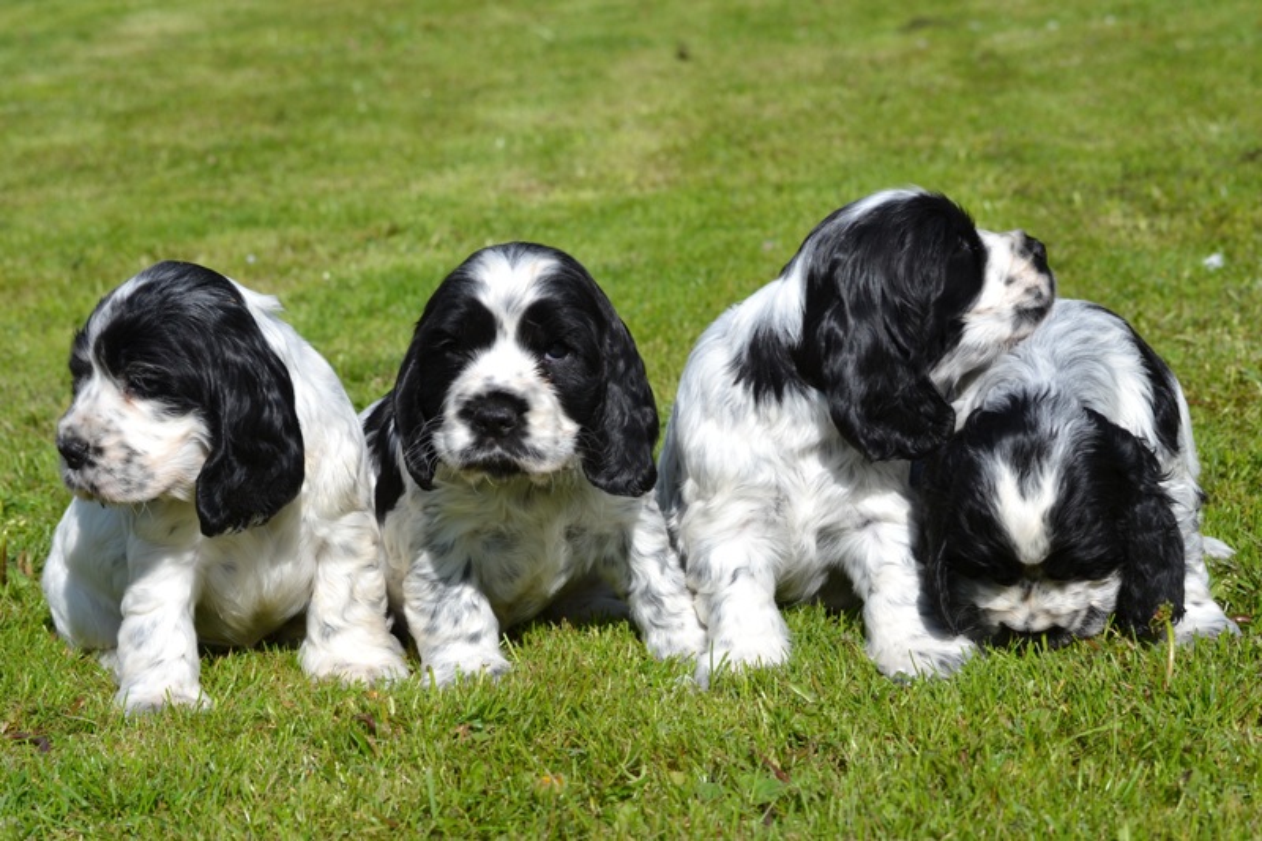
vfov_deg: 16.5
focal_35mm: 82
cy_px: 420
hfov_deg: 24.6
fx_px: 2891
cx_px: 631
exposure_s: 1/320
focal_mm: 55
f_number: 9
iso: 100
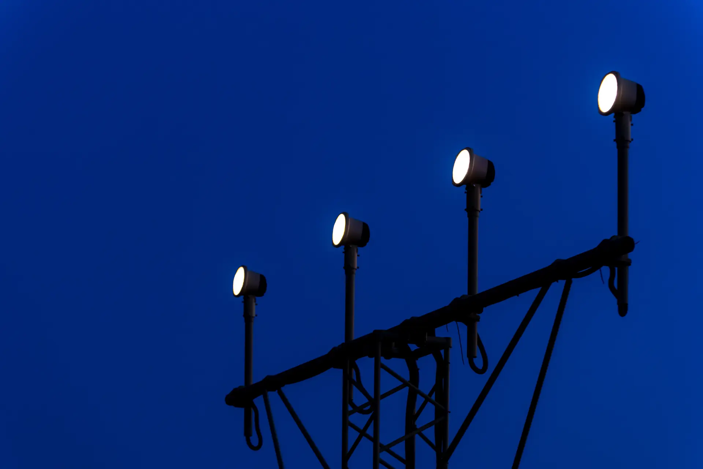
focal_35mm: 120
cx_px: 352
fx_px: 2344
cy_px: 234
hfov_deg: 17.1
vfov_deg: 11.4
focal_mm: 120
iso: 2000
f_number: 5
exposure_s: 1/25
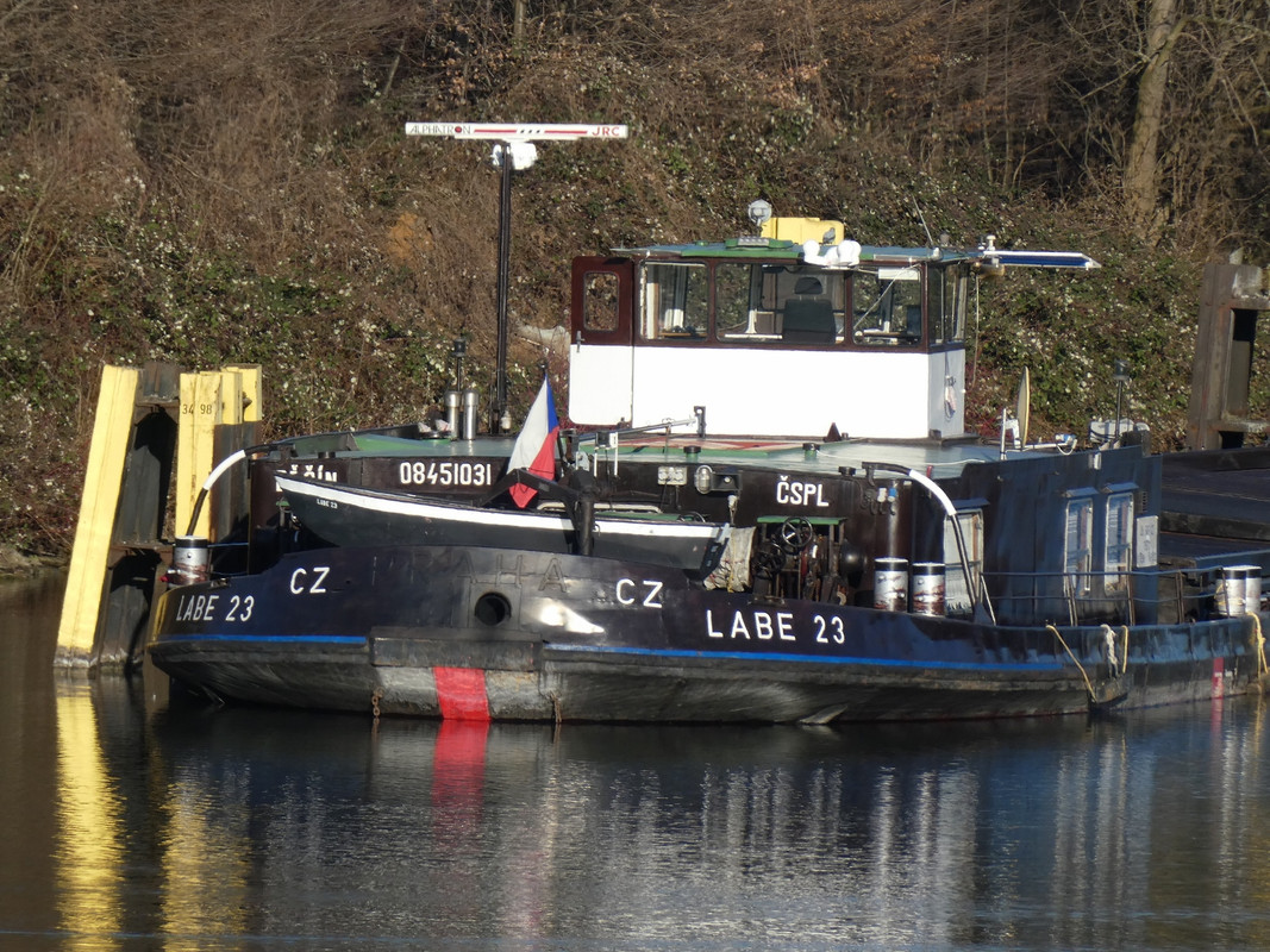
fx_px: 29714
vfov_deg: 1.8
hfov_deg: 2.4
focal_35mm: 810
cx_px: 635
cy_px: 476
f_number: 6.4
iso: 80
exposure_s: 1/250
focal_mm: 129
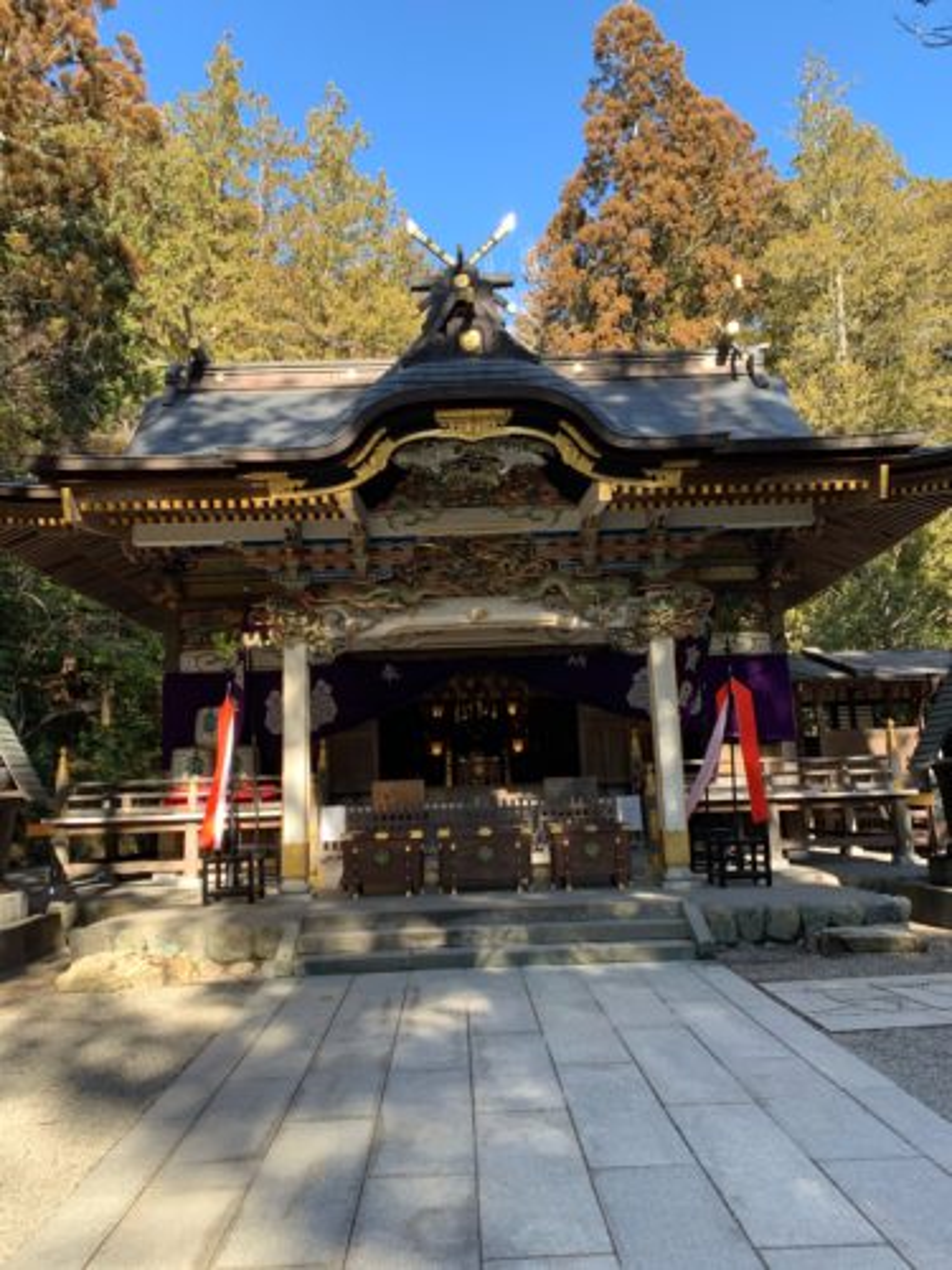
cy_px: 635
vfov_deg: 67.3
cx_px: 476
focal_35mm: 26
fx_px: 953
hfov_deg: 53.1
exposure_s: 1/191
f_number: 1.8
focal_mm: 4.25
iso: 25
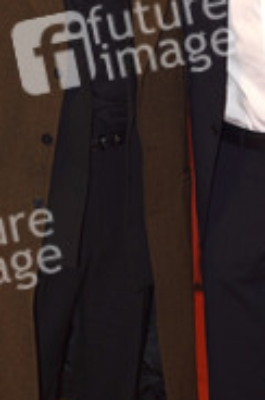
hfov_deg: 9.0
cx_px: 187
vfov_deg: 13.5
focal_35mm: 152
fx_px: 1685
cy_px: 152
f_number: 3.5
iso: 800
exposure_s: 1/640
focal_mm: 70
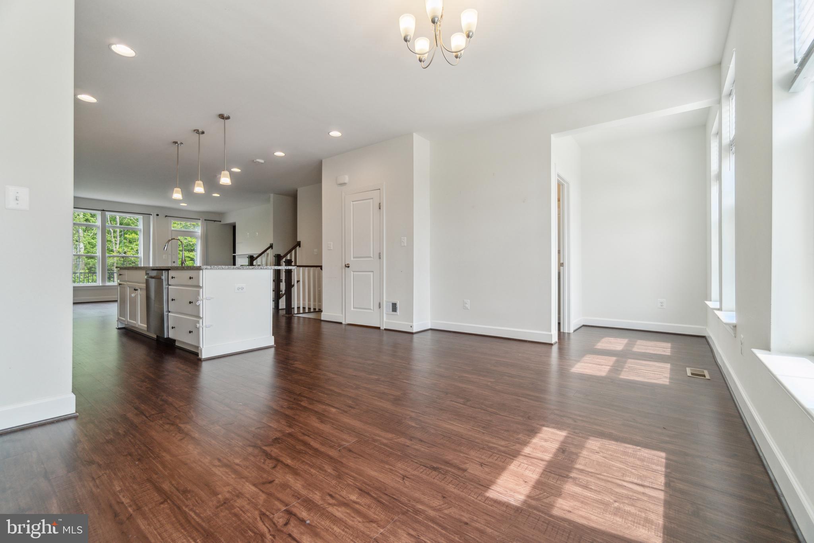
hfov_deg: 100.4
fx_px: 339
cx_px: 407
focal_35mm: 15
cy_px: 272
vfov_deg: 77.3
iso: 100
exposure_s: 1/60
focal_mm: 10
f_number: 4
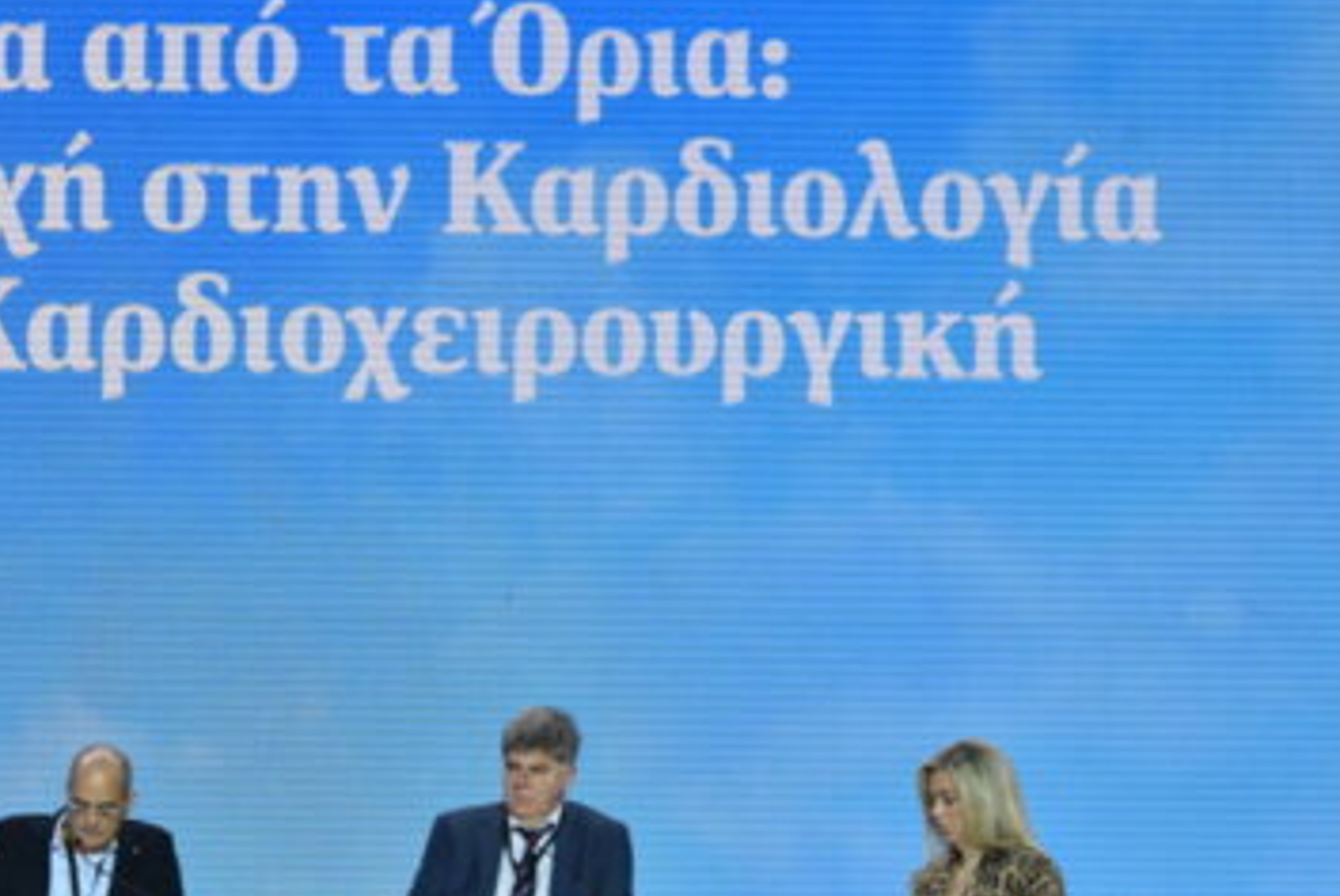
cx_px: 270
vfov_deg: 8.1
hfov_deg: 12.0
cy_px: 556
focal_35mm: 170
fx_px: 6333
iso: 4000
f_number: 5.6
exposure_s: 1/800
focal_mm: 100
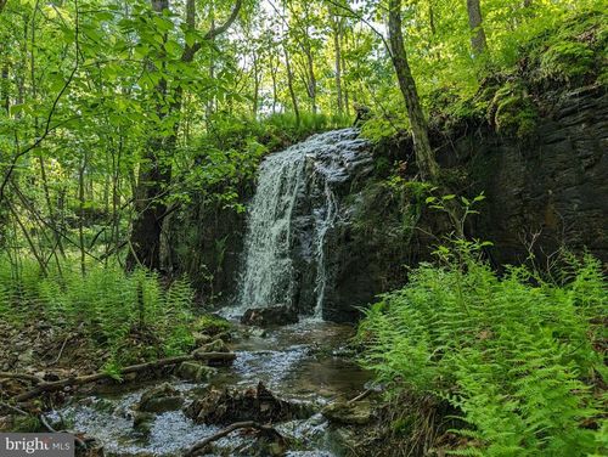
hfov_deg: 71.5
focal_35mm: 24
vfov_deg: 56.9
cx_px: 304
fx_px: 422
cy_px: 228
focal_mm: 6.9
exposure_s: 1/178
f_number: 1.68
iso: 25
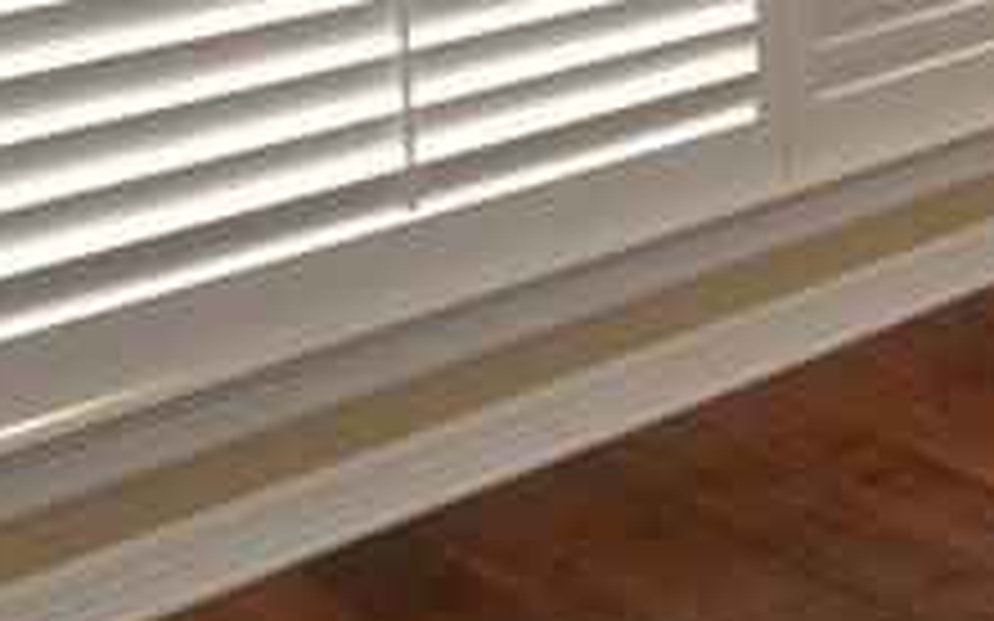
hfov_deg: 20.1
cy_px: -567
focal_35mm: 75
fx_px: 2031
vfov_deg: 14.7
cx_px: 1772
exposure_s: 1/60
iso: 400
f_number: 3.5
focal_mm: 10
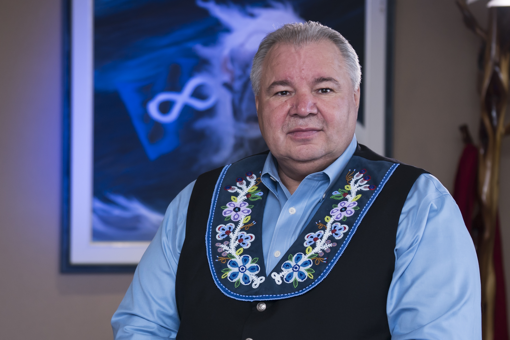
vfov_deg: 9.9
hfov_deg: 14.8
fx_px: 1970
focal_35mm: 139
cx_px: 255
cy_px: 170
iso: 320
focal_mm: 93
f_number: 4
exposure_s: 1/250
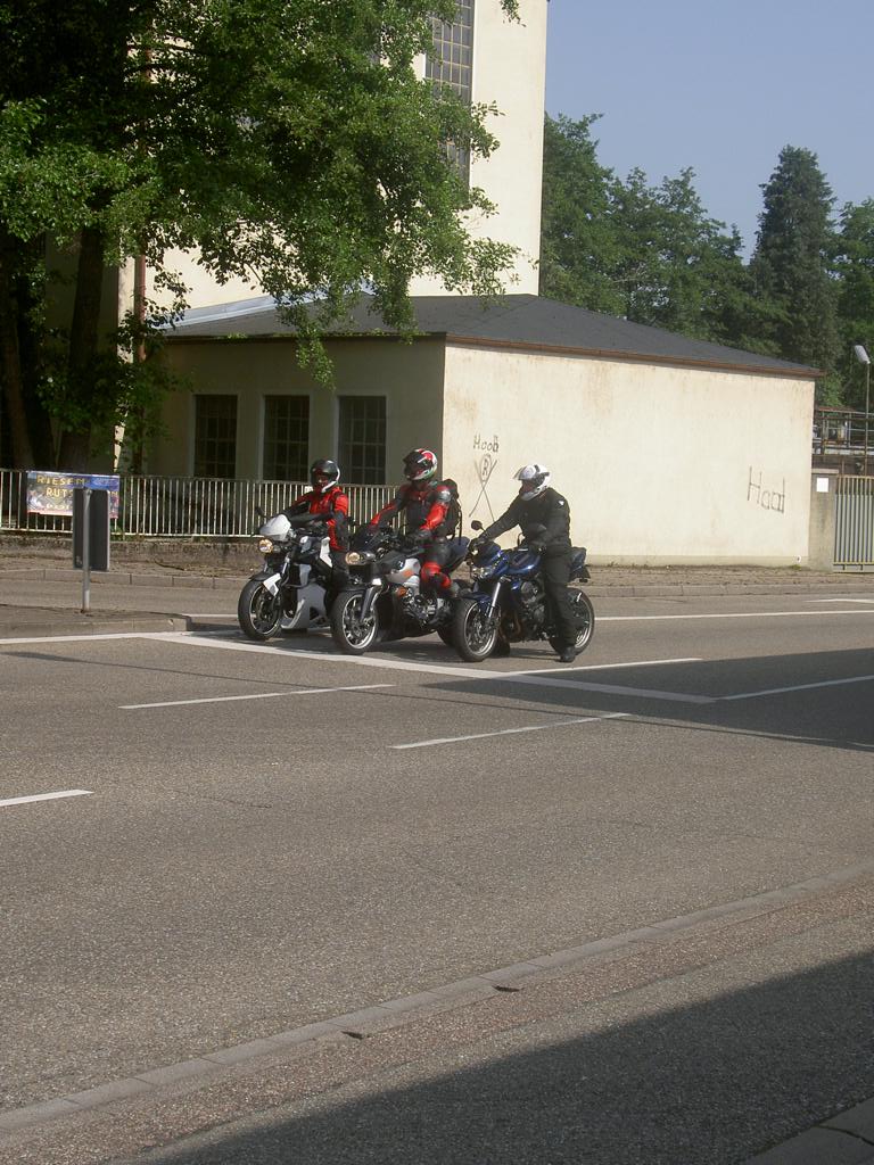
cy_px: 582
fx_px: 2323
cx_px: 437
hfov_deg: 21.3
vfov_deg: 28.2
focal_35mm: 69
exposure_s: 1/320
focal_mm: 14.2
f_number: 6.1
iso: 100
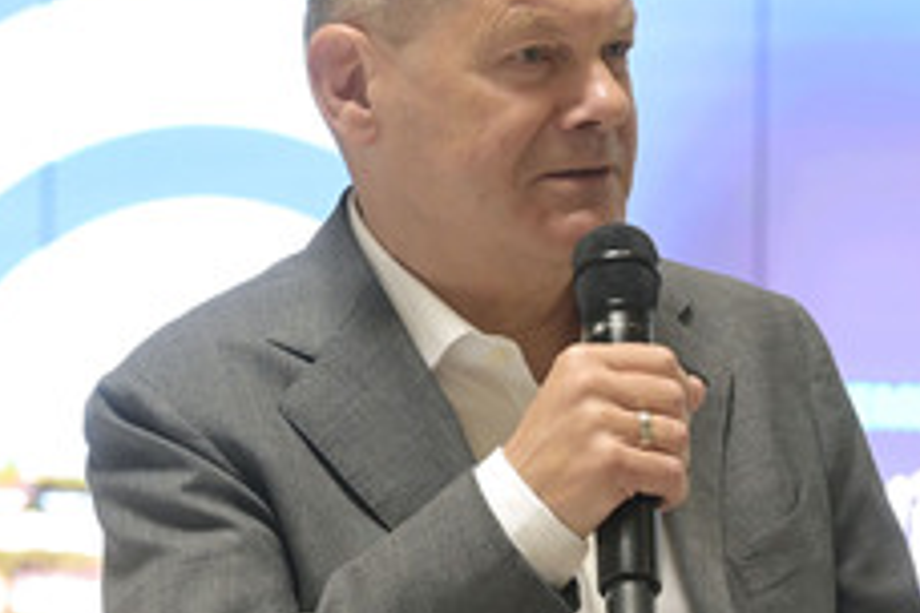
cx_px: 510
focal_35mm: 297
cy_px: 379
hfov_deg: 6.9
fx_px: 7589
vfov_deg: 4.6
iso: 5000
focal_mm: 150
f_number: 6.3
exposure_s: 1/125
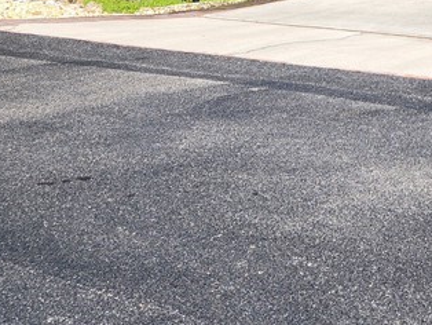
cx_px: 535
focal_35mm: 75
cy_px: -160
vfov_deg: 17.7
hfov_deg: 23.5
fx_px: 937
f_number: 1.8
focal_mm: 5.4
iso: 20
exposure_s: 1/1036
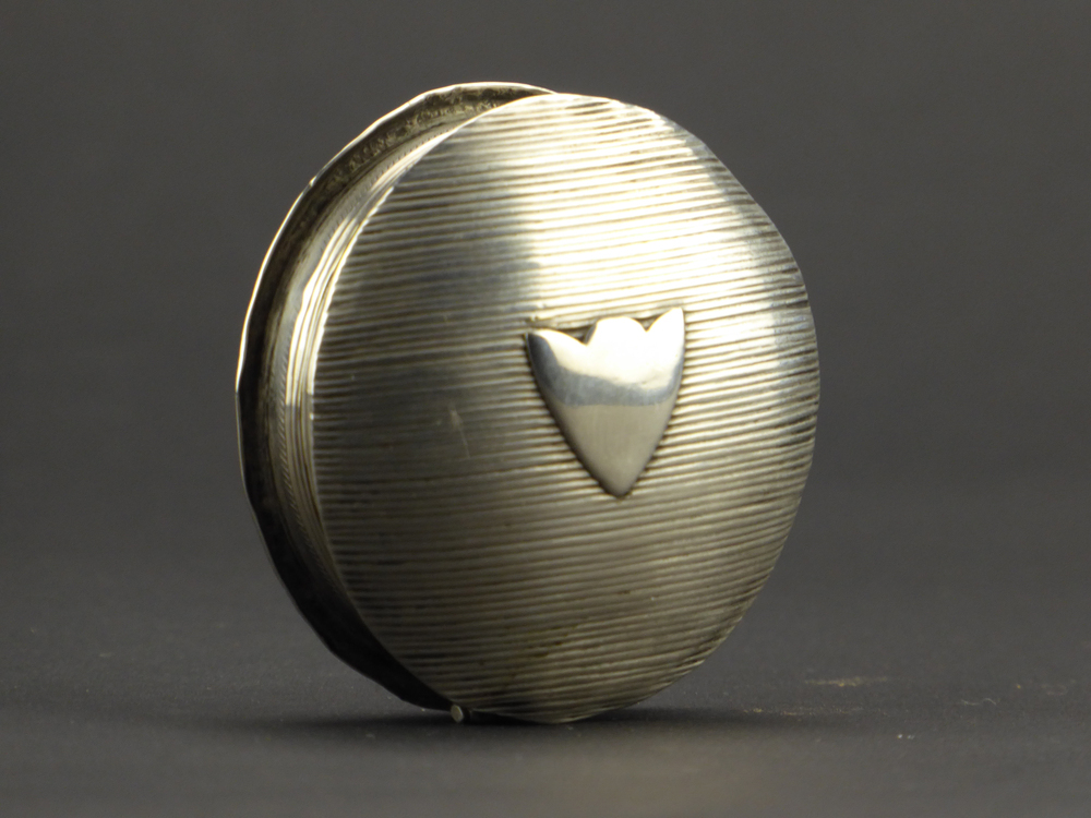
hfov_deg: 3.7
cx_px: 546
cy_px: 409
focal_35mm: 537
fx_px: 16925
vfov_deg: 2.8
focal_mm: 96.2
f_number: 6.1
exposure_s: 1/50
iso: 200
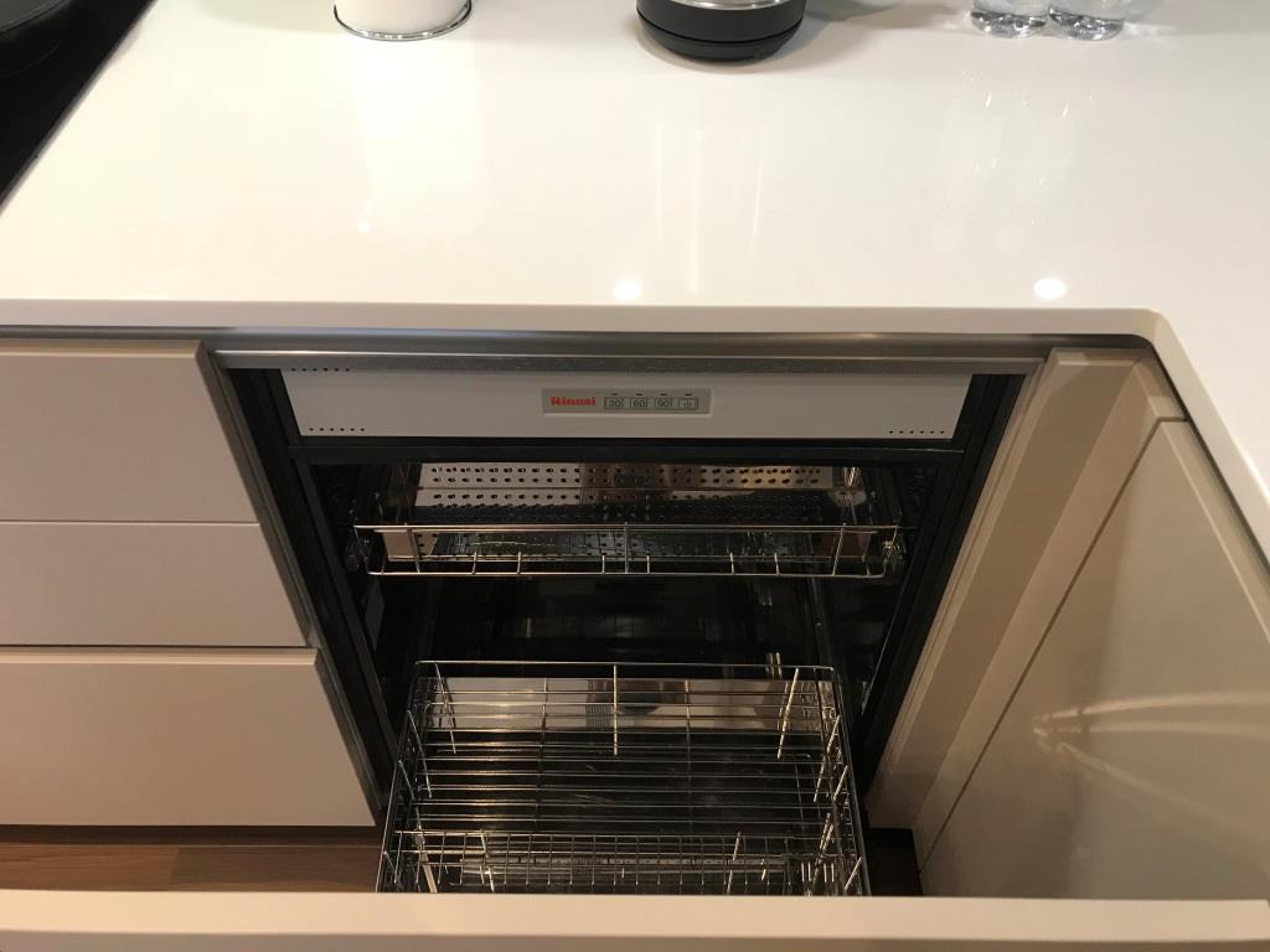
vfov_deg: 49.7
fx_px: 1027
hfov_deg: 63.4
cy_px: 476
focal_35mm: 28
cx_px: 635
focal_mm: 3.99
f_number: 1.8
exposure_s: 1/15
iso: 40
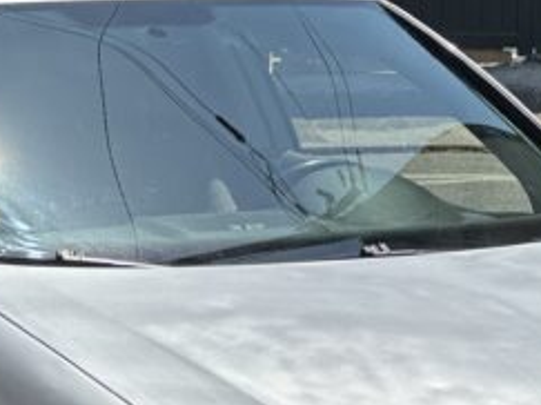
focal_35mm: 254
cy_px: 365
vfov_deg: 5.8
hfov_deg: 7.8
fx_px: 3968
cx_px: 216
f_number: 2.8
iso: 32
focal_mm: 9
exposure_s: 1/1193
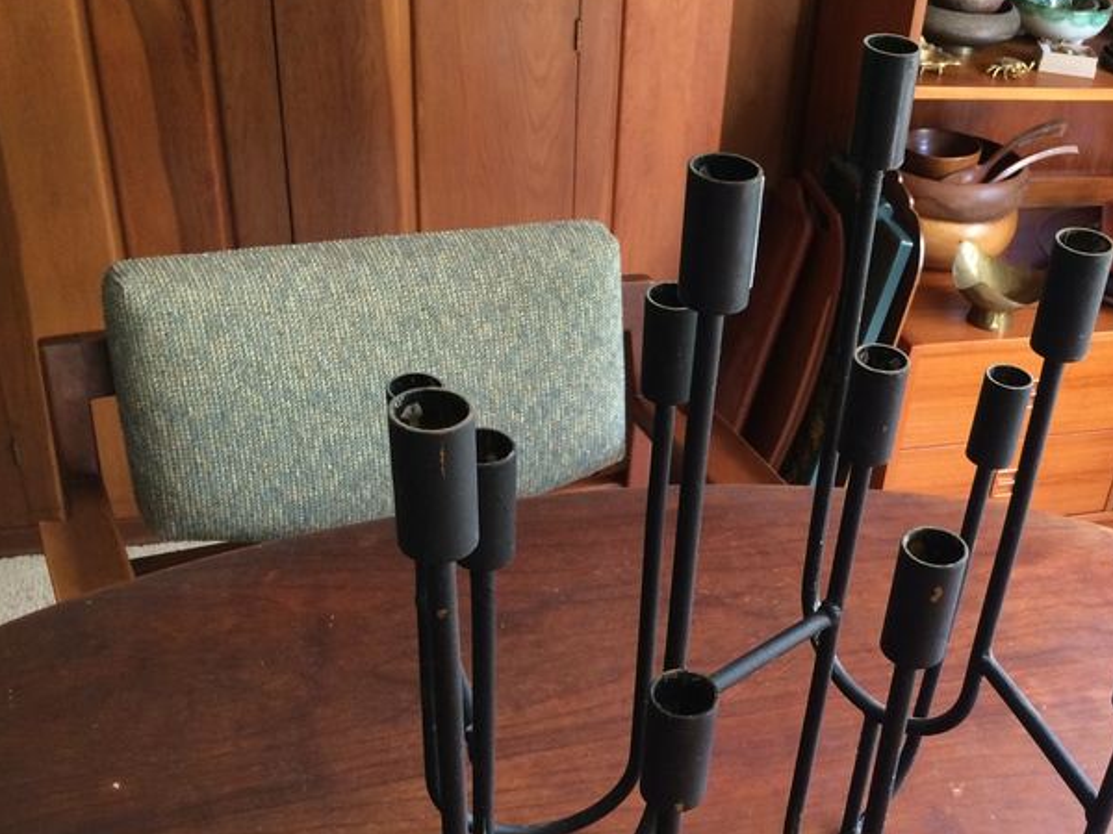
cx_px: 829
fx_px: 1447
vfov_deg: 31.9
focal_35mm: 45
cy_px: 572
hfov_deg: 40.9
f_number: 2.2
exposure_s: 1/30
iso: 100
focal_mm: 4.12
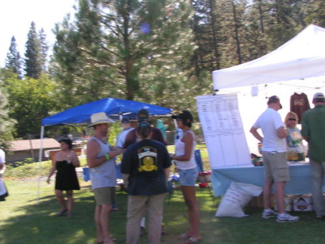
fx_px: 404
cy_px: 122
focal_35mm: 43
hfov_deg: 43.9
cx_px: 162
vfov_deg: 33.6
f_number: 5.6
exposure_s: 1/100
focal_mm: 6.6
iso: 50
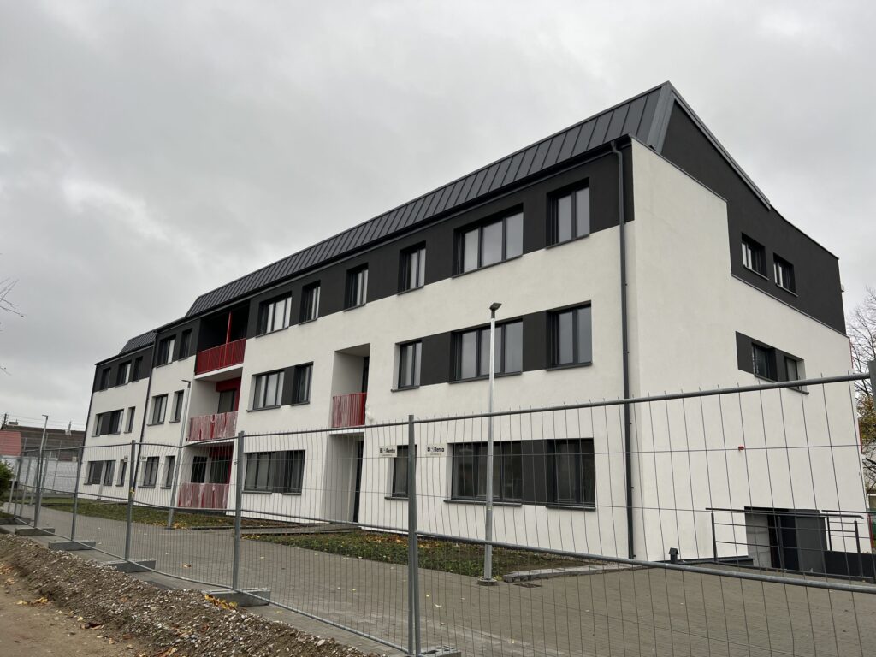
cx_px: 438
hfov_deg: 67.3
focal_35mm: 26
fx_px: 658
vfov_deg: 53.1
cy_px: 328
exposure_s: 1/431
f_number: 1.5
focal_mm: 5.7
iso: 50
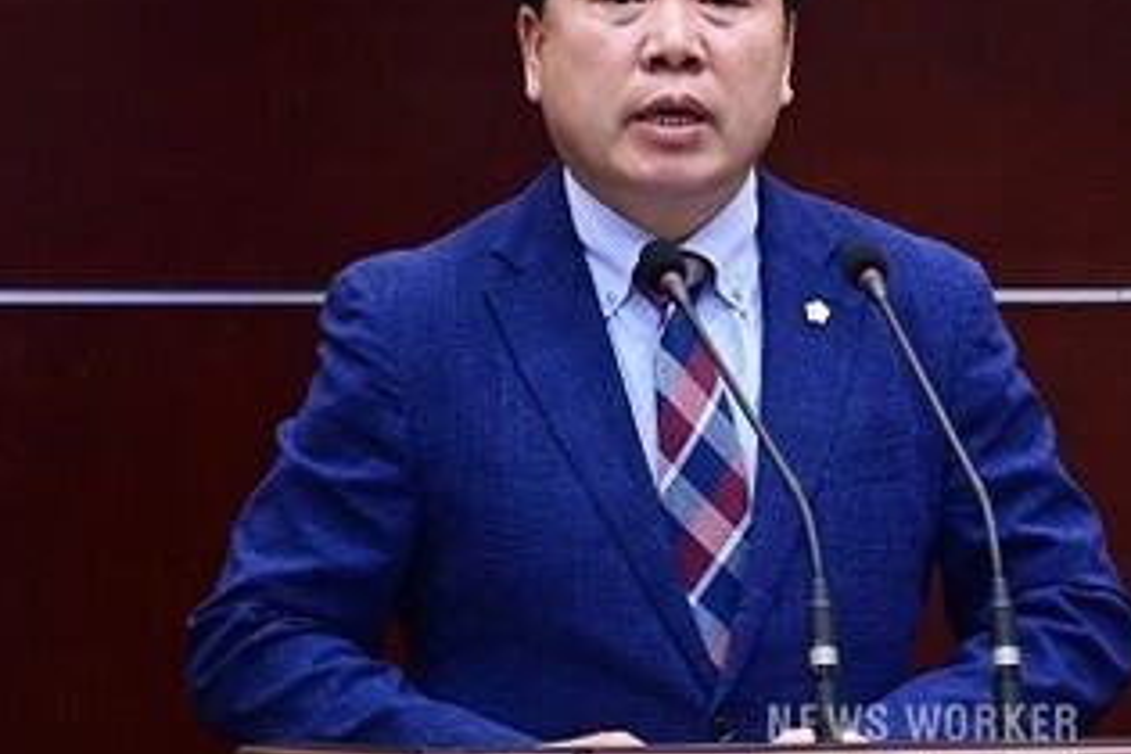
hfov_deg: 3.6
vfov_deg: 2.4
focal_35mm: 571
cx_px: 872
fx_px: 17938
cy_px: 291
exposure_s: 1/160
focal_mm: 300
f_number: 5.6
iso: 3200
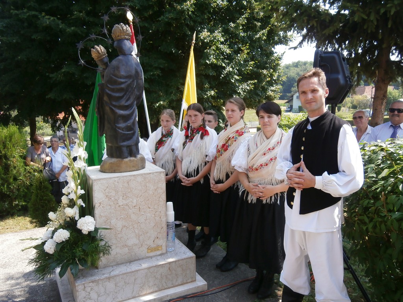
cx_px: 202
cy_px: 151
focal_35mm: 31
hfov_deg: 58.4
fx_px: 361
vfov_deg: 45.4
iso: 80
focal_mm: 5.5
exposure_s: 1/320
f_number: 2.9
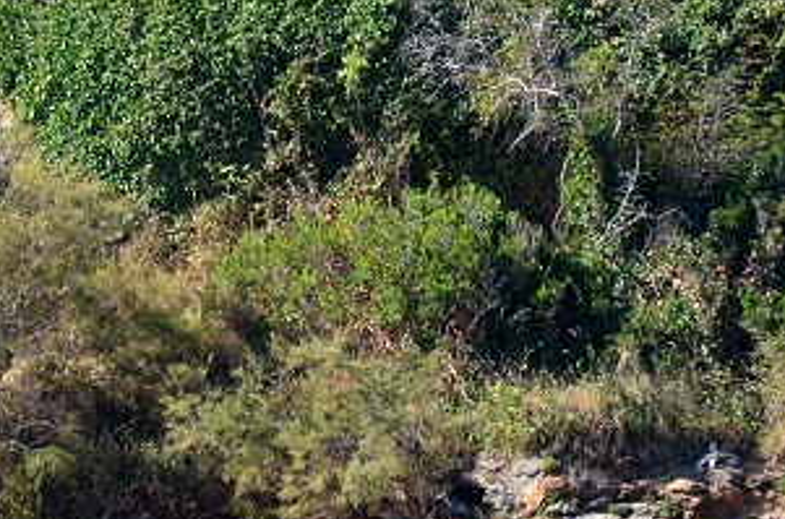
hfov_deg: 2.0
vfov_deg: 1.3
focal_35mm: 1047
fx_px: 22770
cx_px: -123
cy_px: 295
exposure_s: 1/5000
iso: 2000
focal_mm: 210
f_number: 5.6
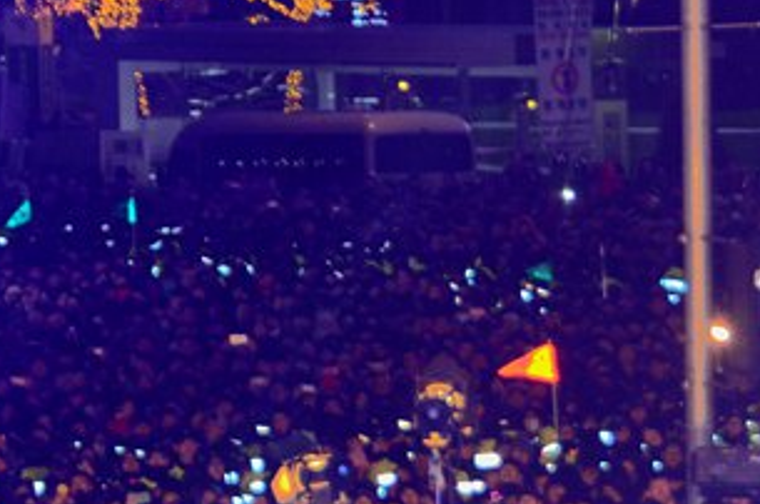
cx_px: 239
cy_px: 207
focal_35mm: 282
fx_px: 5941
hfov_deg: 7.3
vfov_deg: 4.9
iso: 1250
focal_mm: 82
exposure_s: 1/60
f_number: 5.3
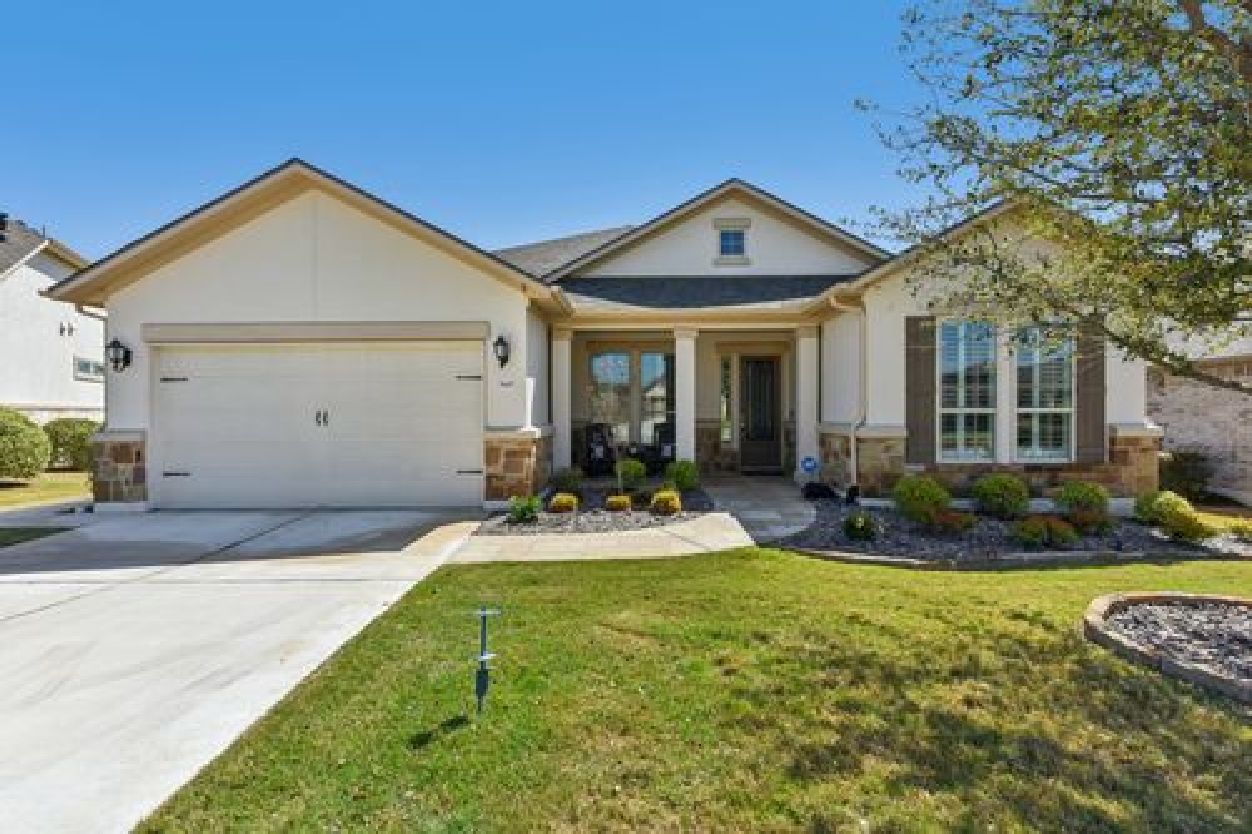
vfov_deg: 70.4
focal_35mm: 17
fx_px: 591
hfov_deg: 93.3
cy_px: 417
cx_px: 626
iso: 100
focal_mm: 17
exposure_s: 1/500
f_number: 8
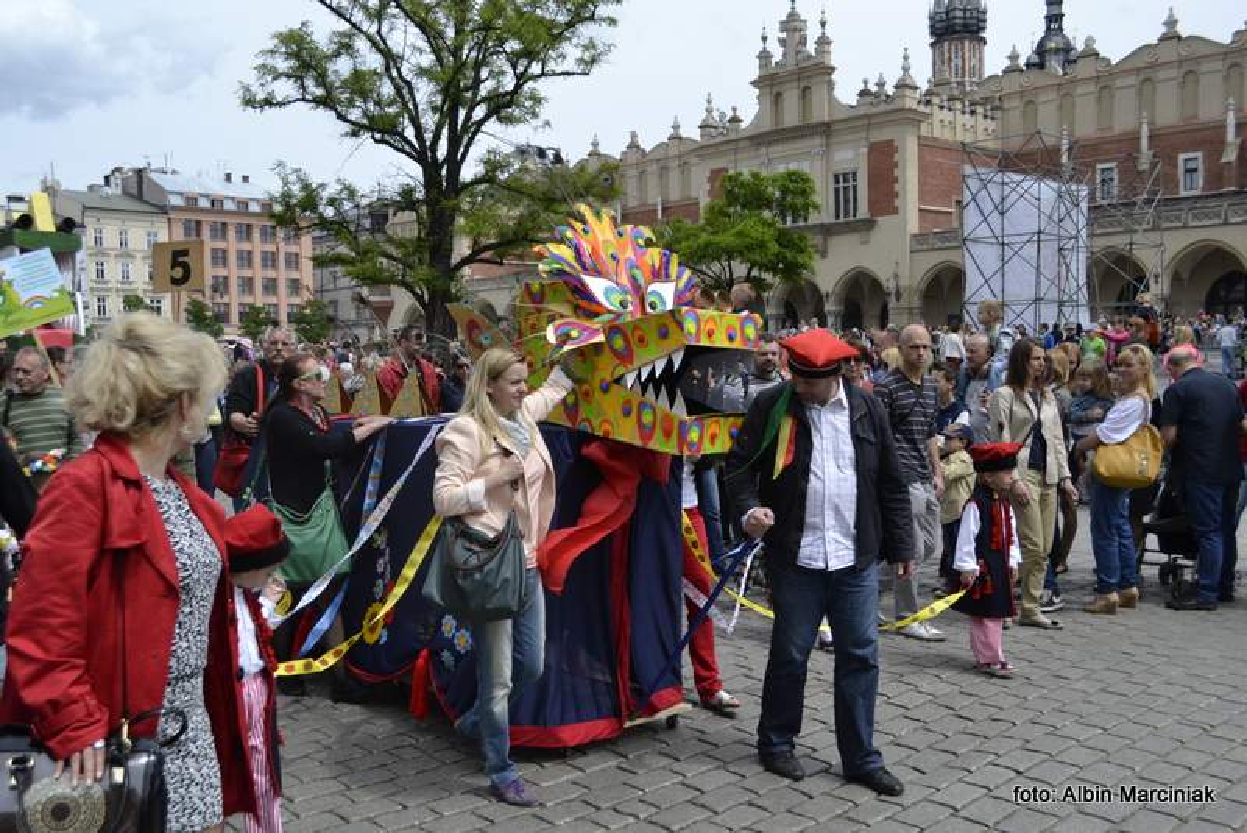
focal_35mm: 33
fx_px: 1143
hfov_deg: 57.2
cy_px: 416
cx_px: 624
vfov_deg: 40.0
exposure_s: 1/1600
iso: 400
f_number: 5.6
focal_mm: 22
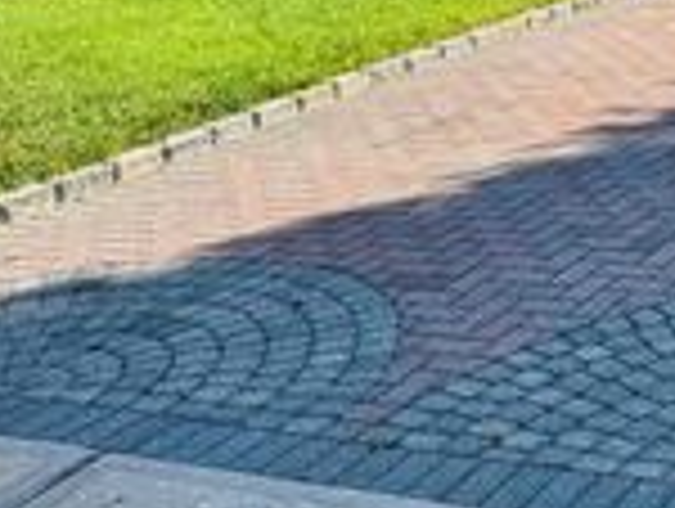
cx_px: 886
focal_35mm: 80
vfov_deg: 17.5
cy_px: -124
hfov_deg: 21.9
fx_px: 1562
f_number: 1.78
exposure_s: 1/2174
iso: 80
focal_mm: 6.76
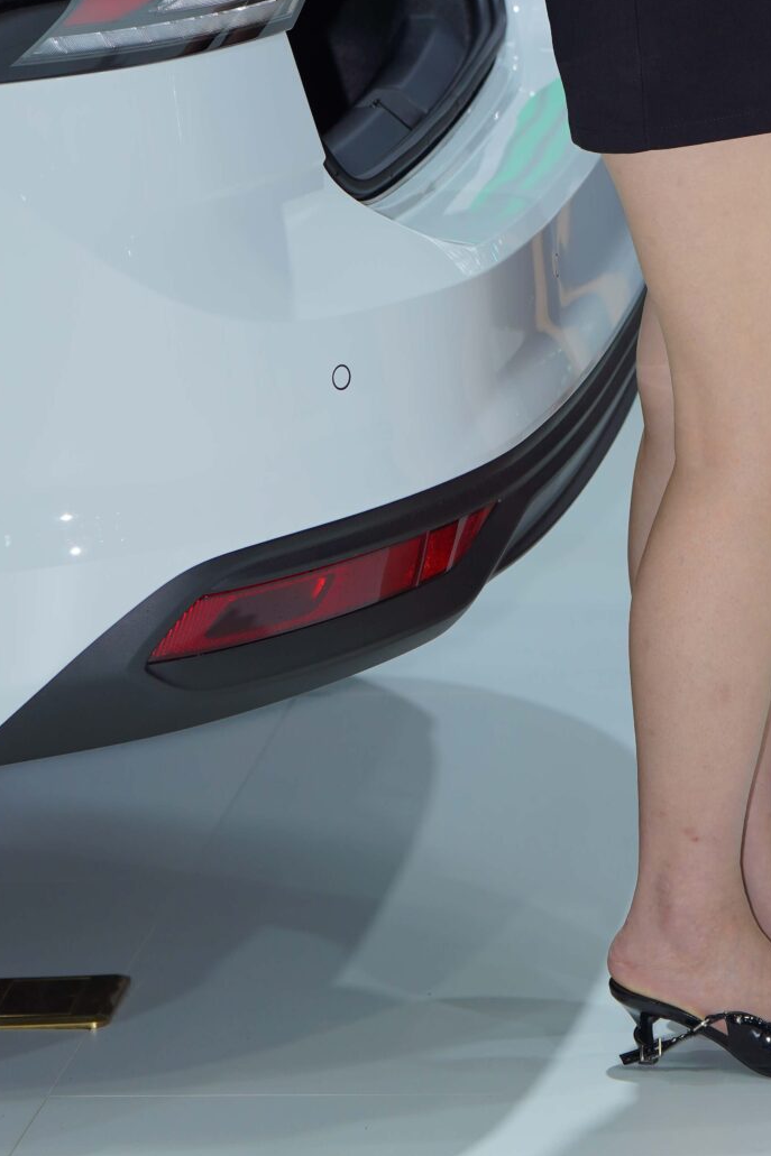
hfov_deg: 6.1
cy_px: -151
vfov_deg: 9.0
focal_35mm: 226
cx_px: 657
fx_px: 7262
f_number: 4
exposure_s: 1/160
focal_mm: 91
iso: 125
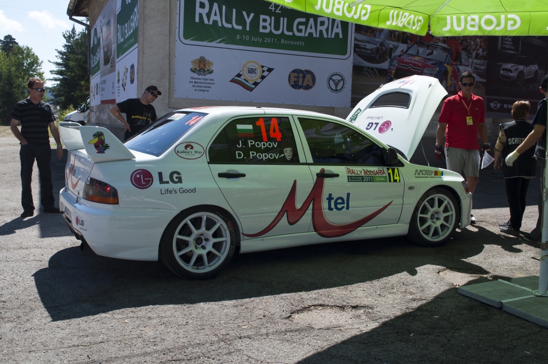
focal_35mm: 36
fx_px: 547
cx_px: 274
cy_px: 182
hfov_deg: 53.2
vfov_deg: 36.8
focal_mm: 24
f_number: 11
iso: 200
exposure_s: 1/400
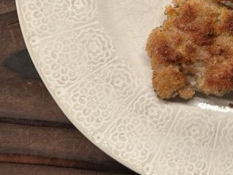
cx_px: 304
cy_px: -32
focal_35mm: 65
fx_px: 438
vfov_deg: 21.1
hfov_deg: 25.6
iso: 125
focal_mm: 6.86
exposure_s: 1/60
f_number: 1.78
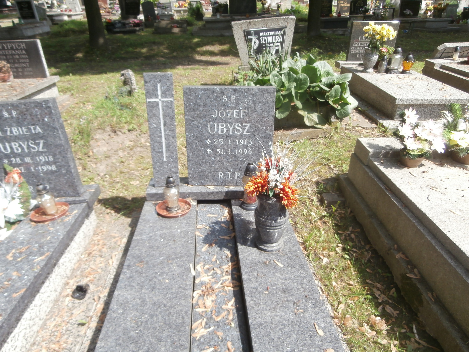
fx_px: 325
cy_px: 176
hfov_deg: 71.6
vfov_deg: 56.8
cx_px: 234
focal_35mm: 24
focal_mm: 4.2
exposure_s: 1/320
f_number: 3
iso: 100
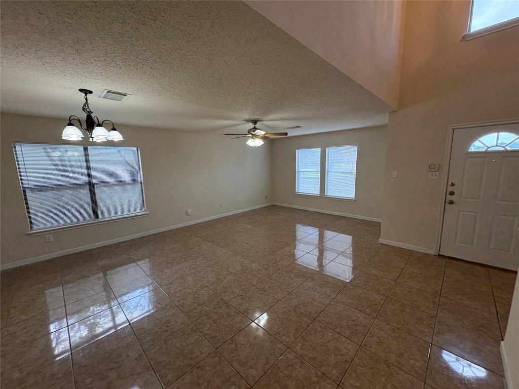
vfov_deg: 85.7
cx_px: 260
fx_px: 210
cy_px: 194
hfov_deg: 102.1
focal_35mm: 14
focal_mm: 2.22
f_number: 2.2
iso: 160
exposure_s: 1/120
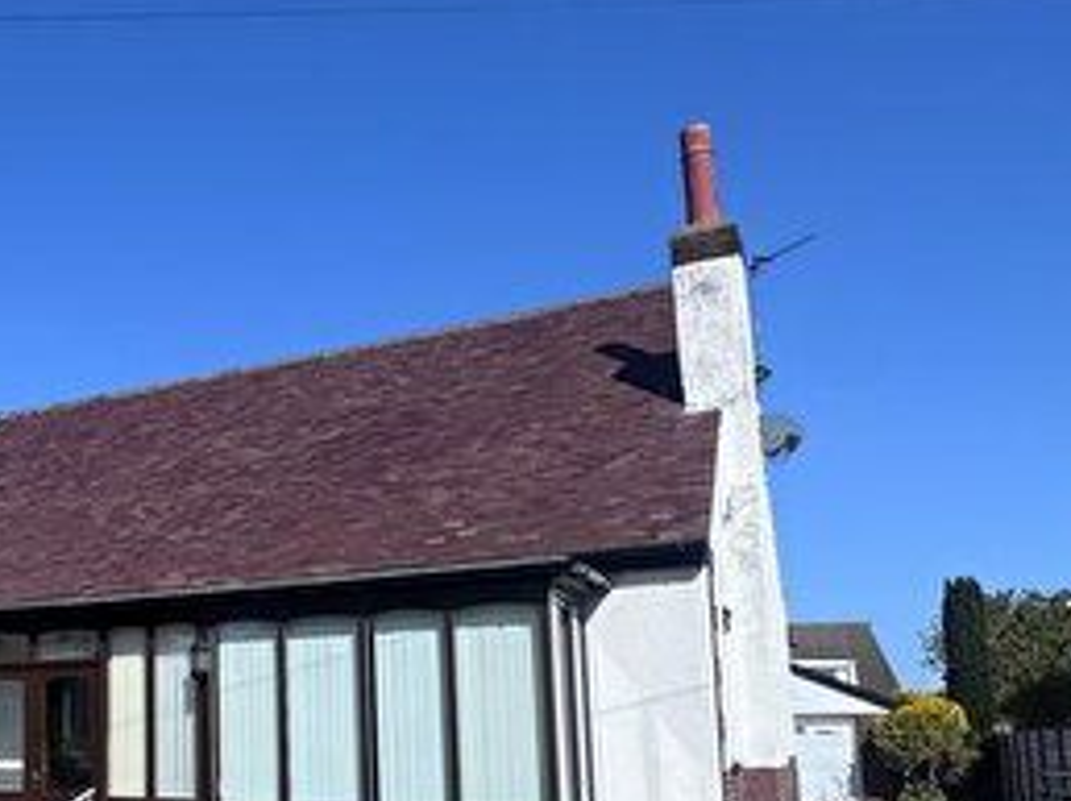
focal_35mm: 38
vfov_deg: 36.7
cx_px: 104
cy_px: 604
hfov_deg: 44.5
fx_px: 1175
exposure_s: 1/2985
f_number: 2.2
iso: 50
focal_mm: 2.22
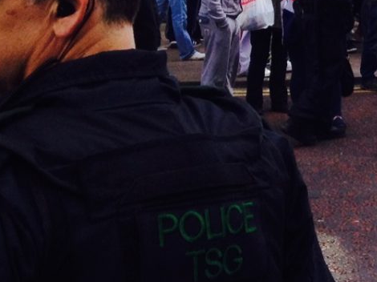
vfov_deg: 10.2
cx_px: 673
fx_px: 1557
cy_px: -44
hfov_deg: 12.6
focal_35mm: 143
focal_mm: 4.28
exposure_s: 1/635
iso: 50
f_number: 2.4
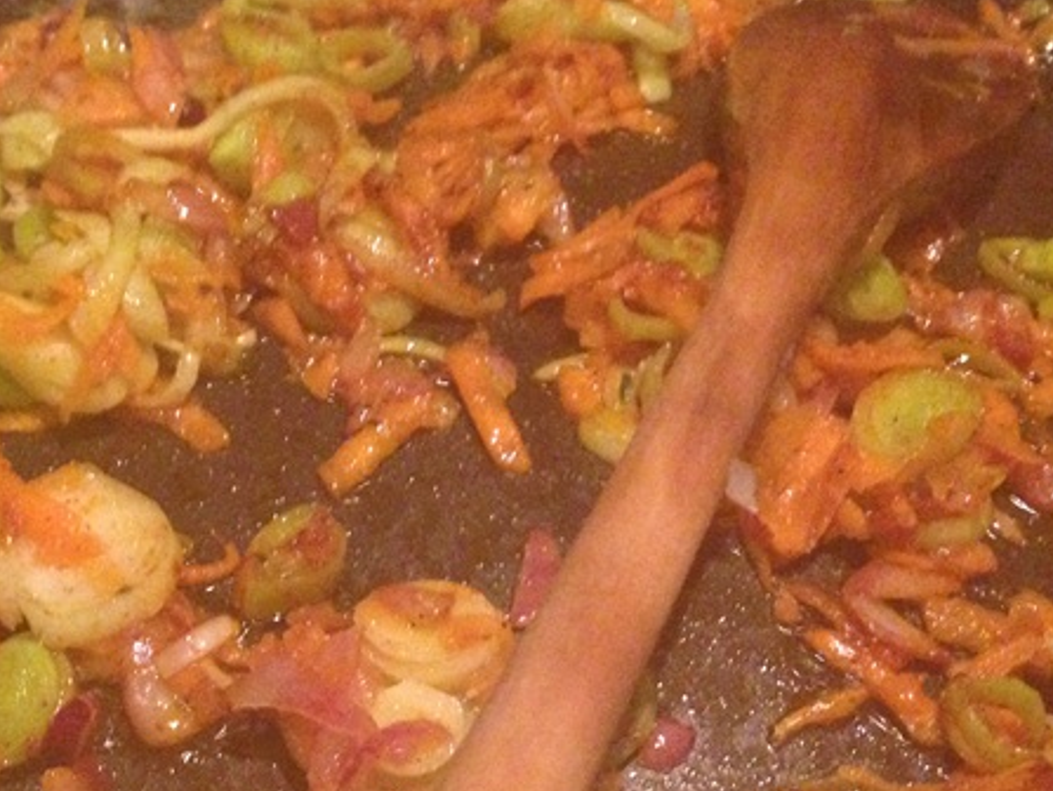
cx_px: 372
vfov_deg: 24.8
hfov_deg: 32.5
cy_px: 471
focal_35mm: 59
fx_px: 1796
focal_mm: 4.12
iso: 800
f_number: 2.4
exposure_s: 1/15
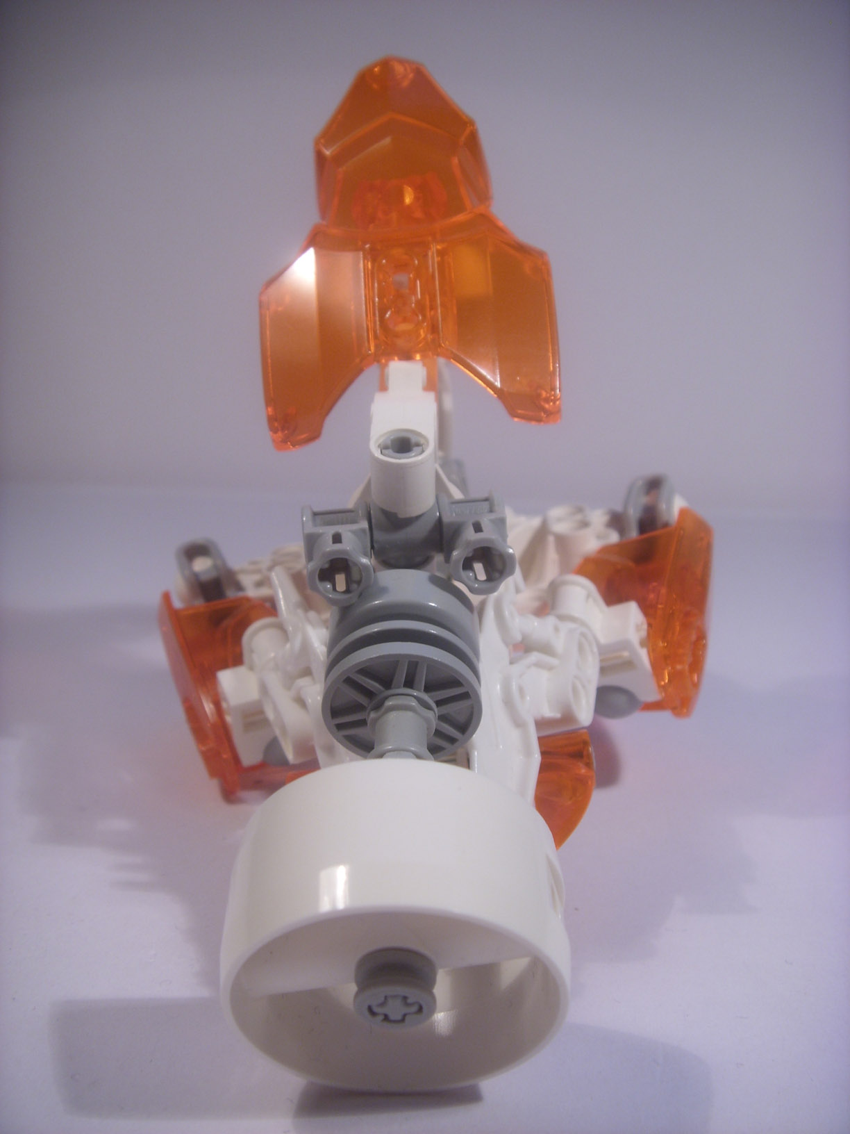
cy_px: 567
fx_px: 1015
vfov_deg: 58.4
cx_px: 425
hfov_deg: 45.4
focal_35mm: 31
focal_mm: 6.3
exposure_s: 1/30
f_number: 3.5
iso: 50
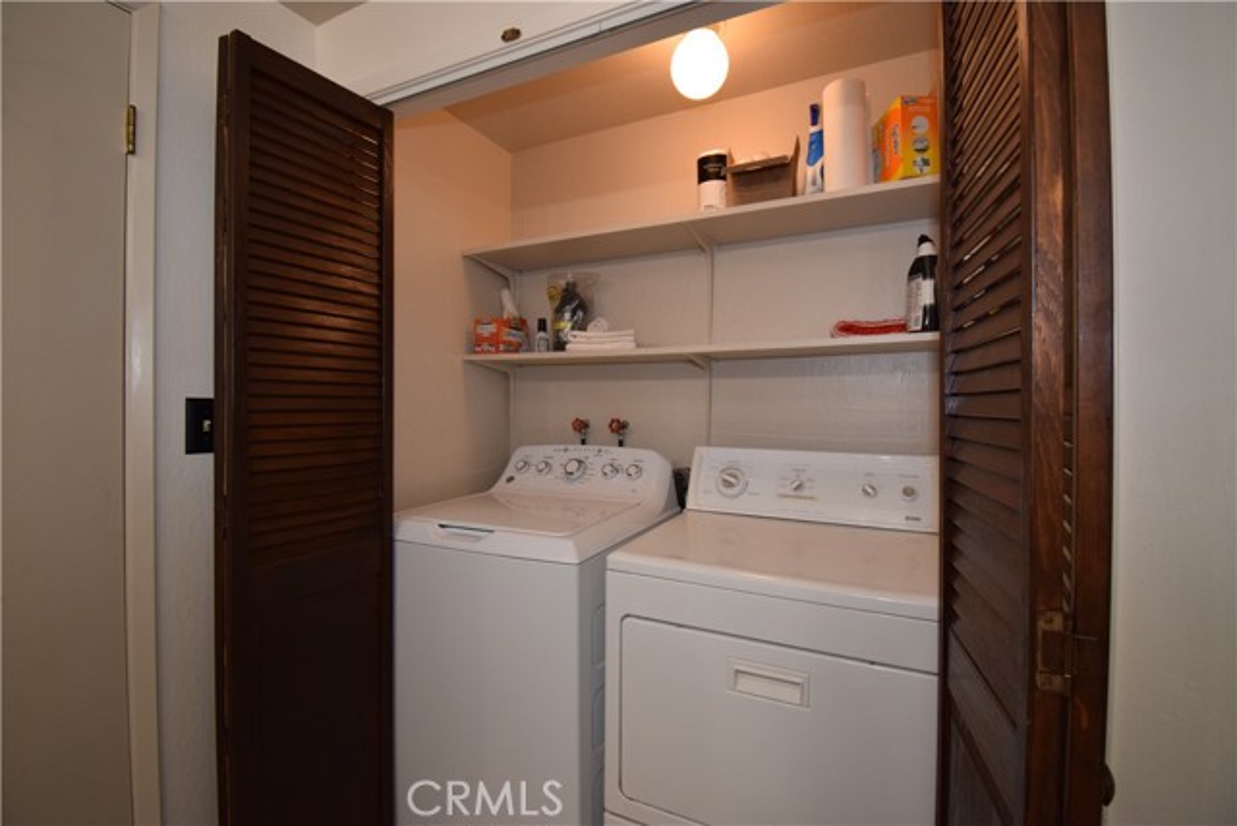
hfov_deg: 100.4
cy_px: 413
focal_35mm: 15
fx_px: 516
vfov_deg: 77.4
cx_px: 618
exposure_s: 1/100
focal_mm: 10
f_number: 5
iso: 800
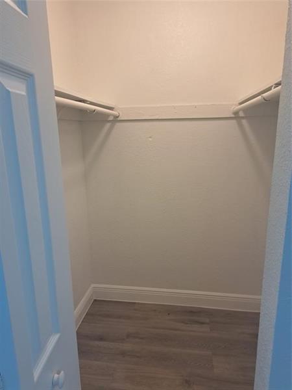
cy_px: 195
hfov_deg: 56.8
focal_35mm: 24
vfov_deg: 71.6
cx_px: 146
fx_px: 270
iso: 125
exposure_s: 1/60
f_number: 1.8
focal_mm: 5.23
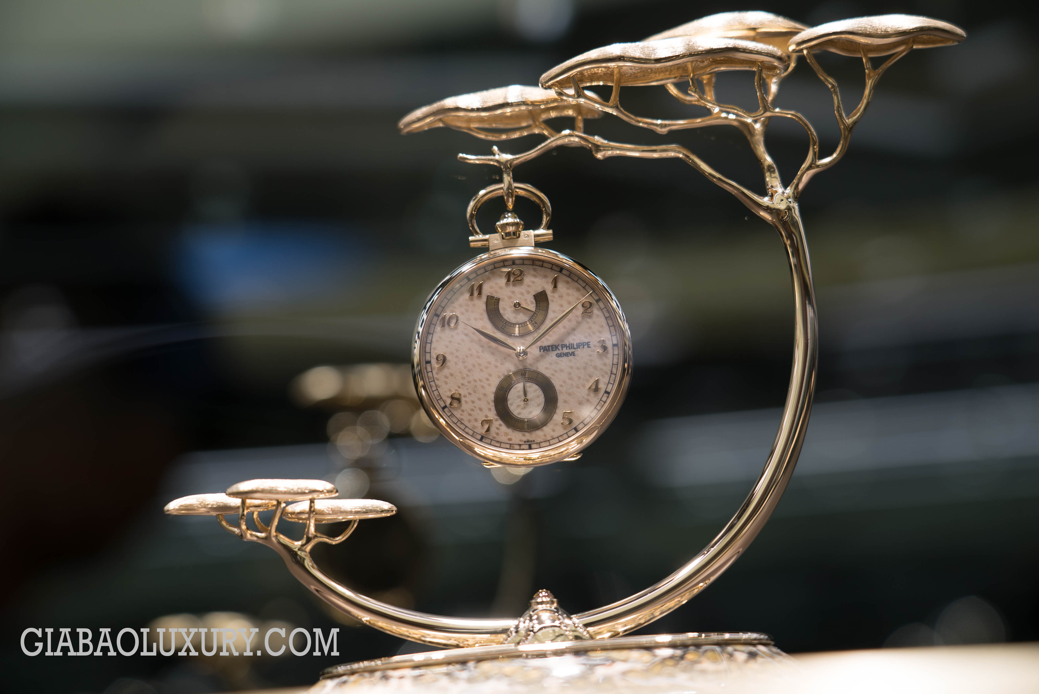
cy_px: 347
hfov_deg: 28.4
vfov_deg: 19.2
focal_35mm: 71
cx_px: 520
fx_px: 2050
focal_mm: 71
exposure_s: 1/125
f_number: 4.5
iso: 160
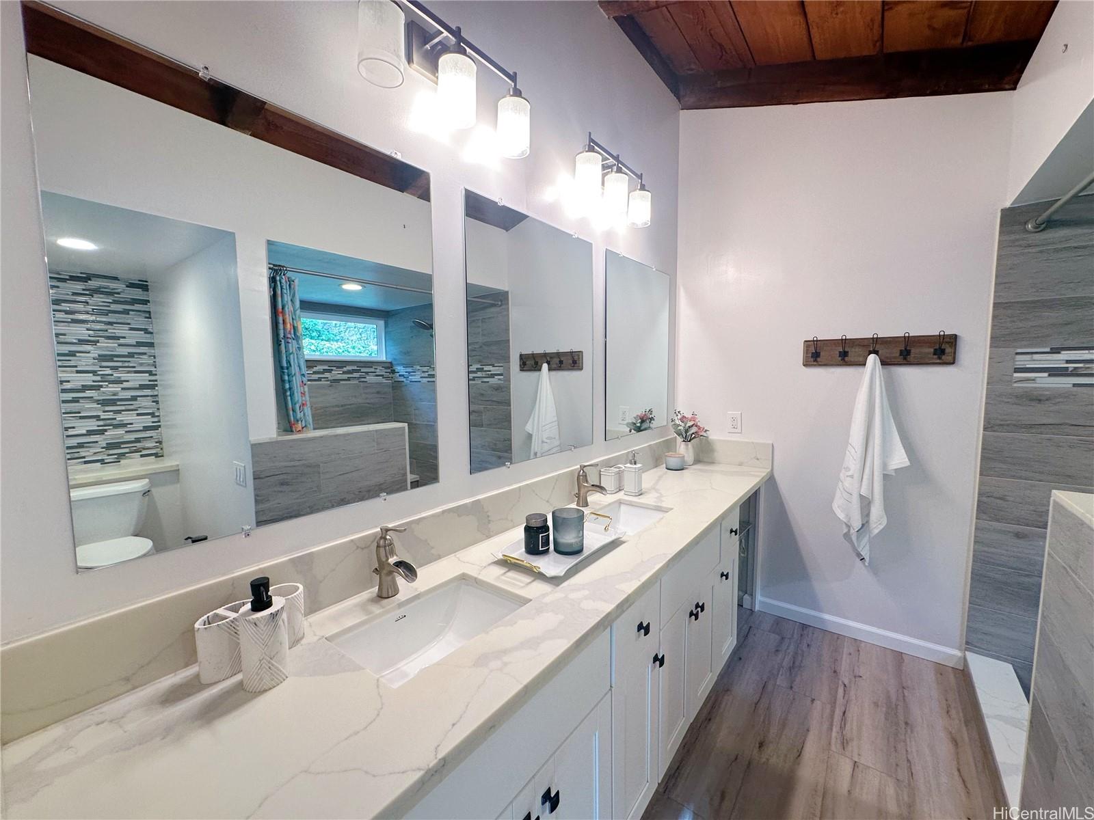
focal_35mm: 14
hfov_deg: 102.1
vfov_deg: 85.7
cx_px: 547
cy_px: 410
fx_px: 442
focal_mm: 2.22
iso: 125
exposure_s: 1/120
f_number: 2.2
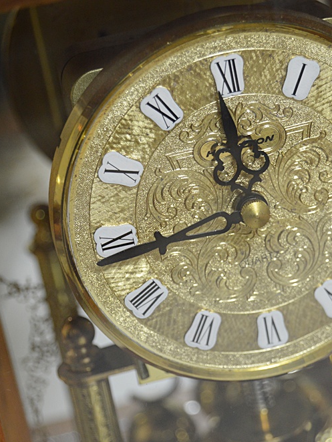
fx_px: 1530
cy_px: 221
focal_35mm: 120
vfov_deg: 16.4
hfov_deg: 12.4
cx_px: 246
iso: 720
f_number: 5.6
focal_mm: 55
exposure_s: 1/60
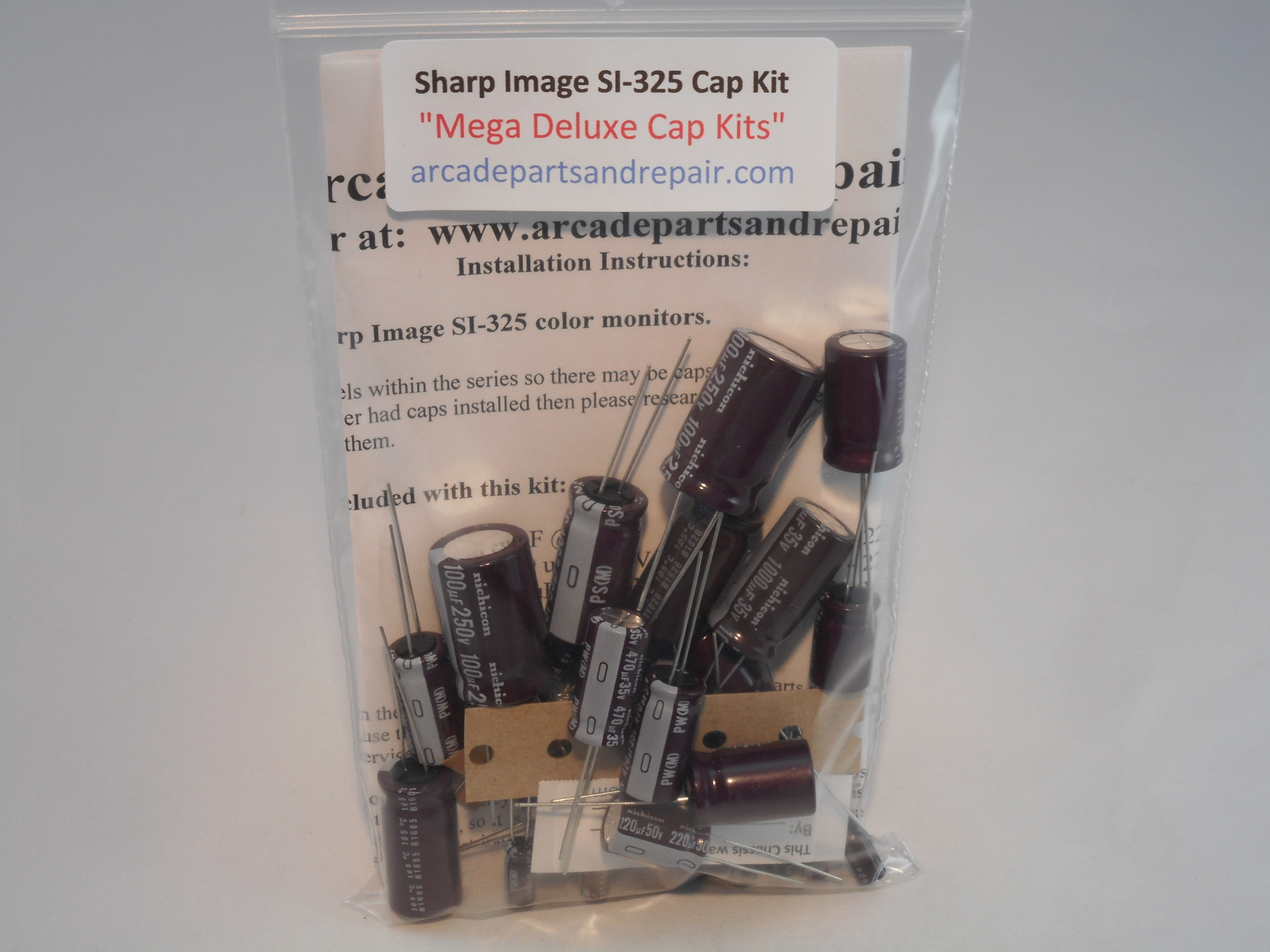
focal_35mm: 67
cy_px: 476
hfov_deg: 29.0
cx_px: 635
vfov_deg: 21.9
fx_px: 2458
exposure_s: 1/30
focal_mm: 12
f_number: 5.3
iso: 110
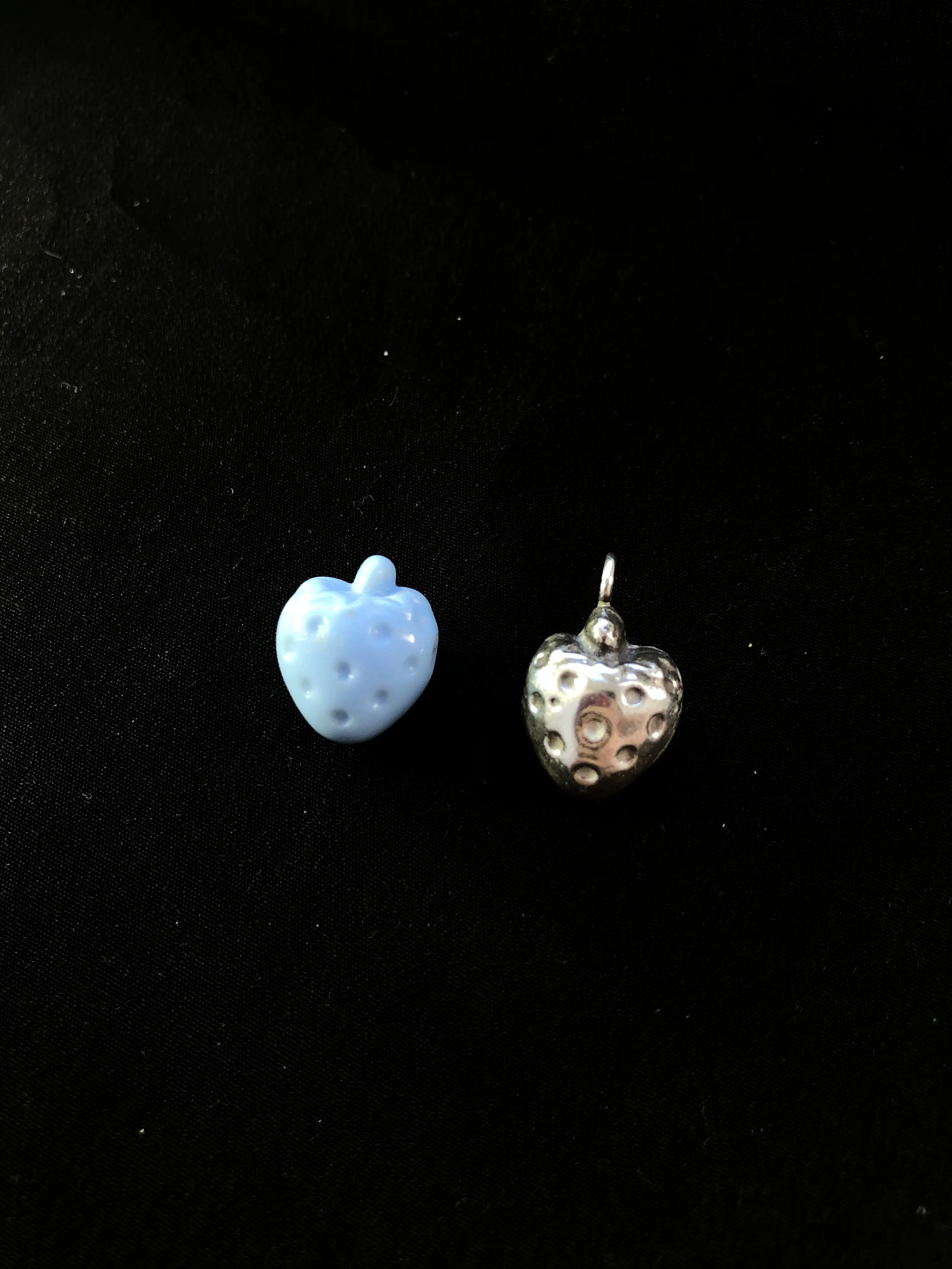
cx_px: 476
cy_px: 634
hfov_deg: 49.7
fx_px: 1027
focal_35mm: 28
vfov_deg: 63.4
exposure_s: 1/120
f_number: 1.8
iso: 40
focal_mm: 3.99
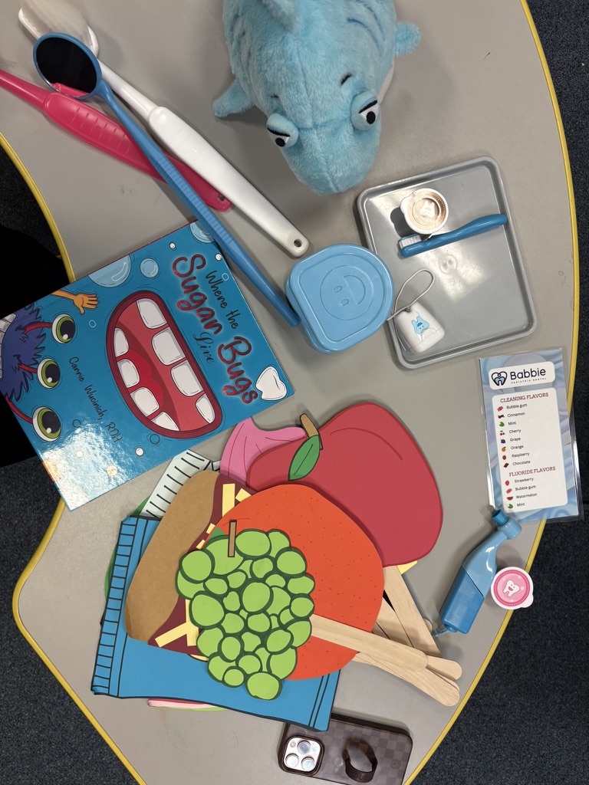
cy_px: 392
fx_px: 590
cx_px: 294
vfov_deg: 67.3
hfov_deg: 53.1
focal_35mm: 26
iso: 100
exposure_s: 1/120
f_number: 1.6
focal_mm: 5.96
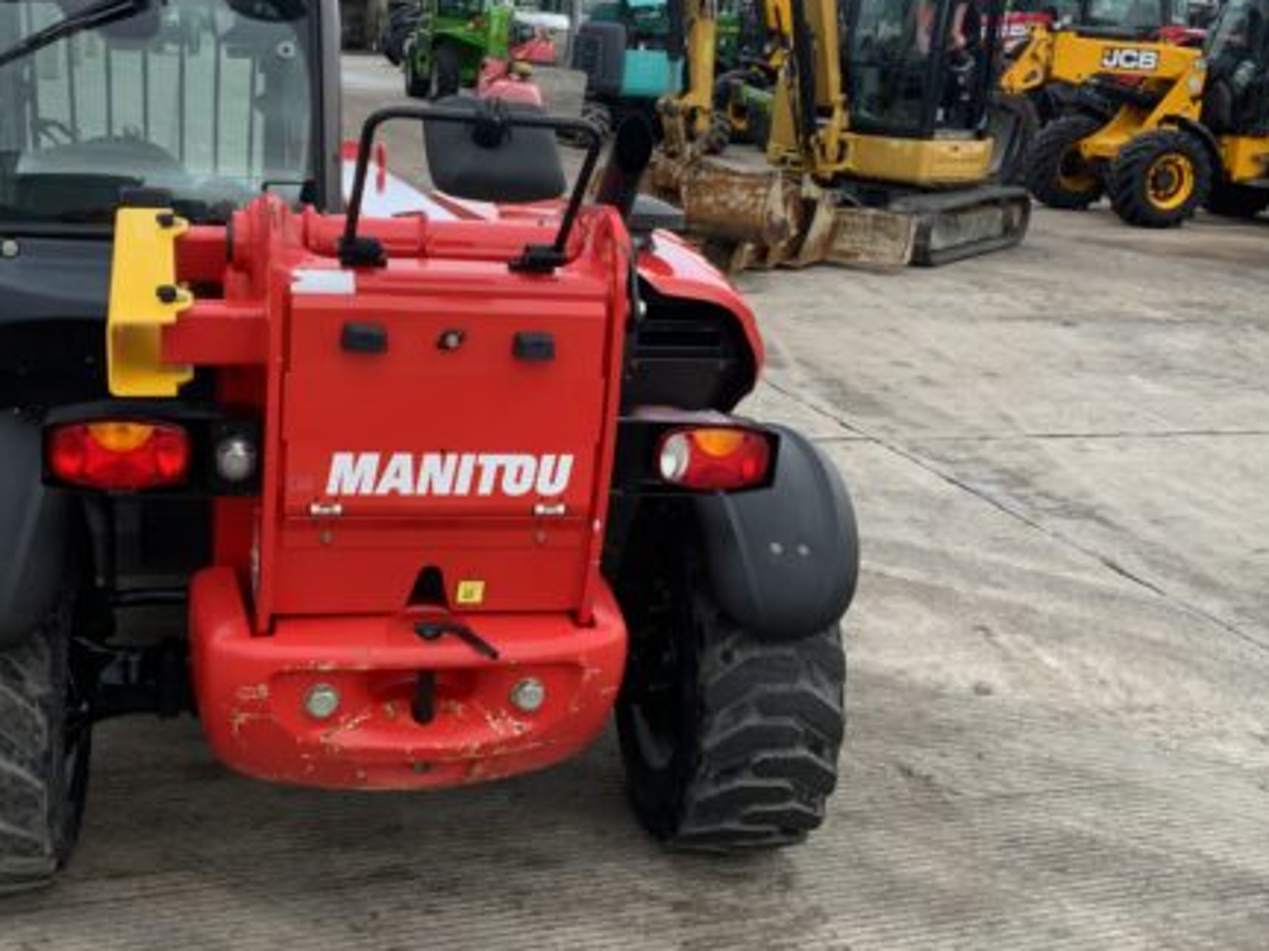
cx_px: 508
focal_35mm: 43
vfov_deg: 33.5
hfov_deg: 43.6
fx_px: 1576
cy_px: 402
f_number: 1.8
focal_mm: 3
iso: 25
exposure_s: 1/122
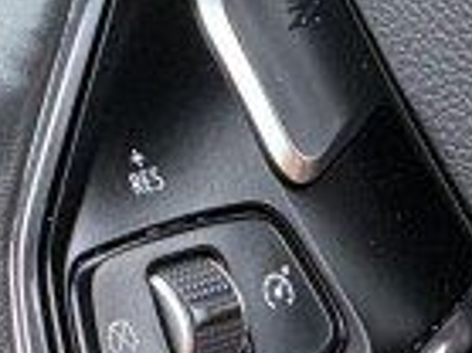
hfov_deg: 2.2
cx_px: 587
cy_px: 238
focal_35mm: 885
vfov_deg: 1.7
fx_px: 12057
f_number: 2.8
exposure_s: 1/99
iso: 160
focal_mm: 15.66
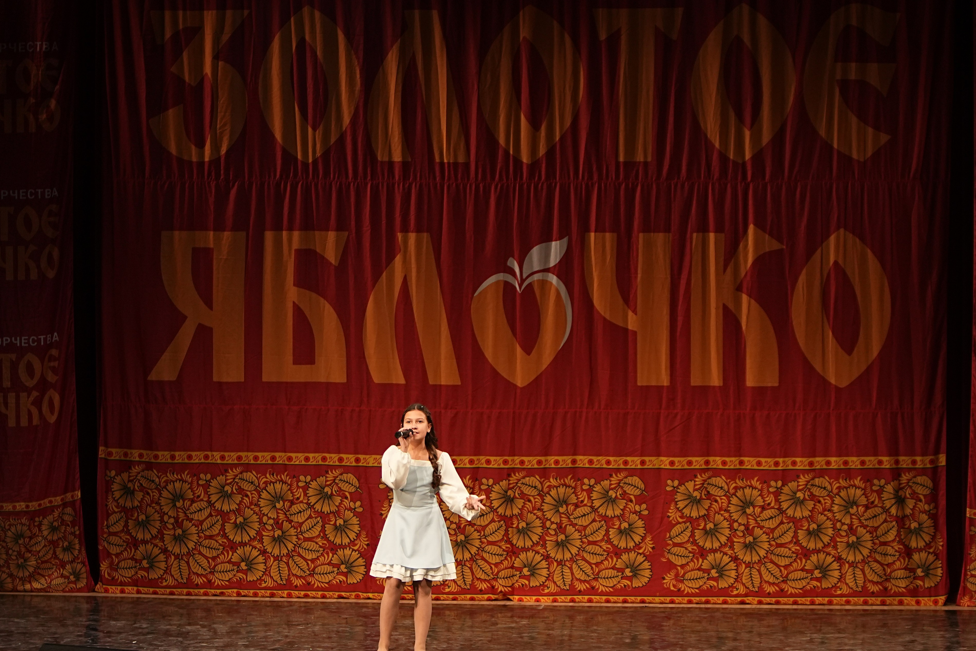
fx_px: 3063
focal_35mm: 113
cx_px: 472
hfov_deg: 18.1
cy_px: 347
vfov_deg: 12.1
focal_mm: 70
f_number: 2.8
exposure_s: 1/320
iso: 1250
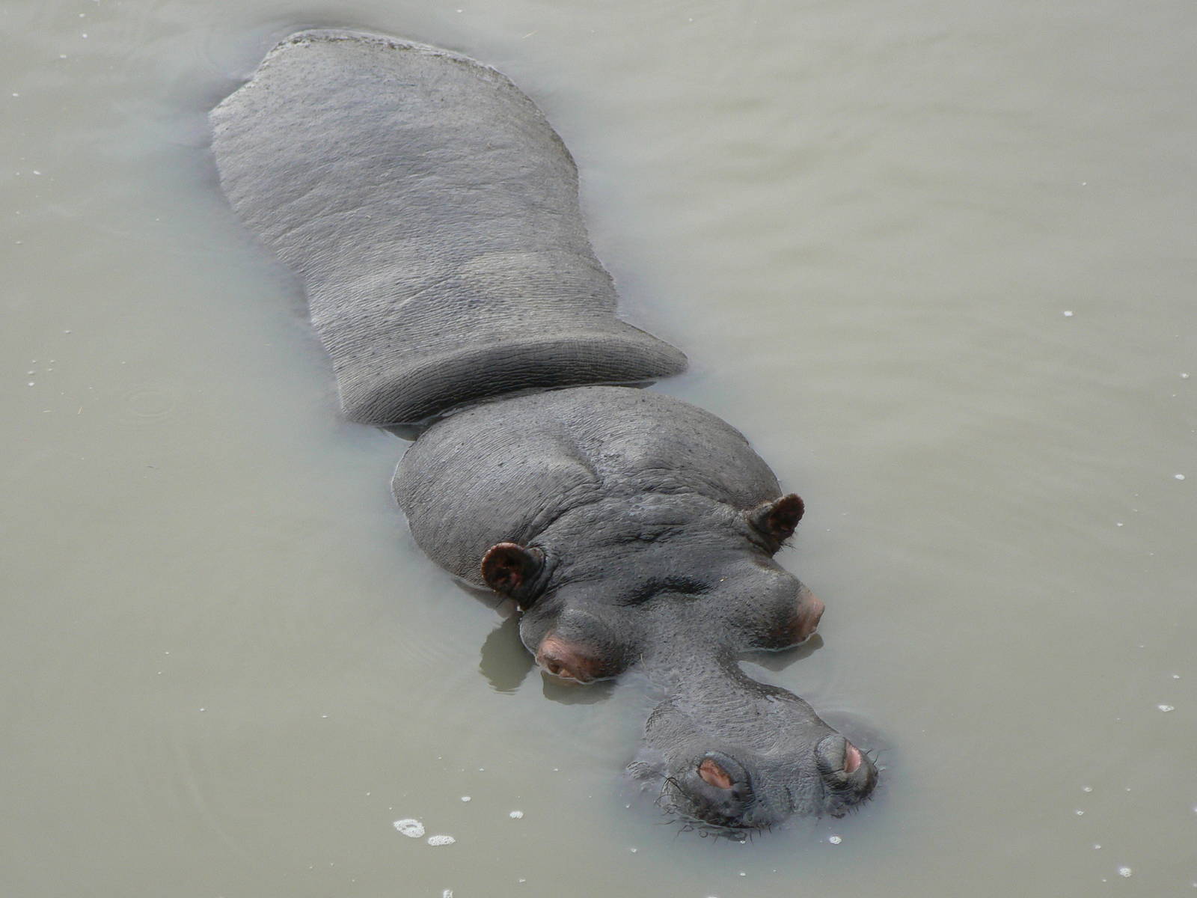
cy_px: 449
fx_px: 6847
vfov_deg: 7.5
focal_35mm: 198
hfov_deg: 10.0
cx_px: 598
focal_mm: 32.9
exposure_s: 1/30
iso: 80
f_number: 3.3
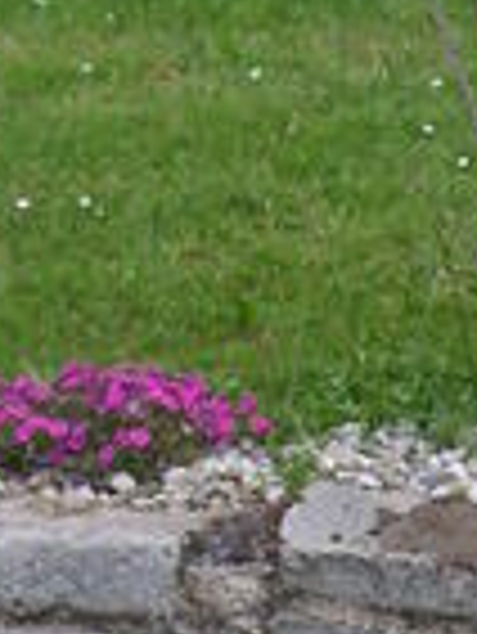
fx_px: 3853
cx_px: 490
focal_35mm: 210
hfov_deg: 7.1
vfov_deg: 9.0
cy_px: 1129
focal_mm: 6.1
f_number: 2.8
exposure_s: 1/500
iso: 50
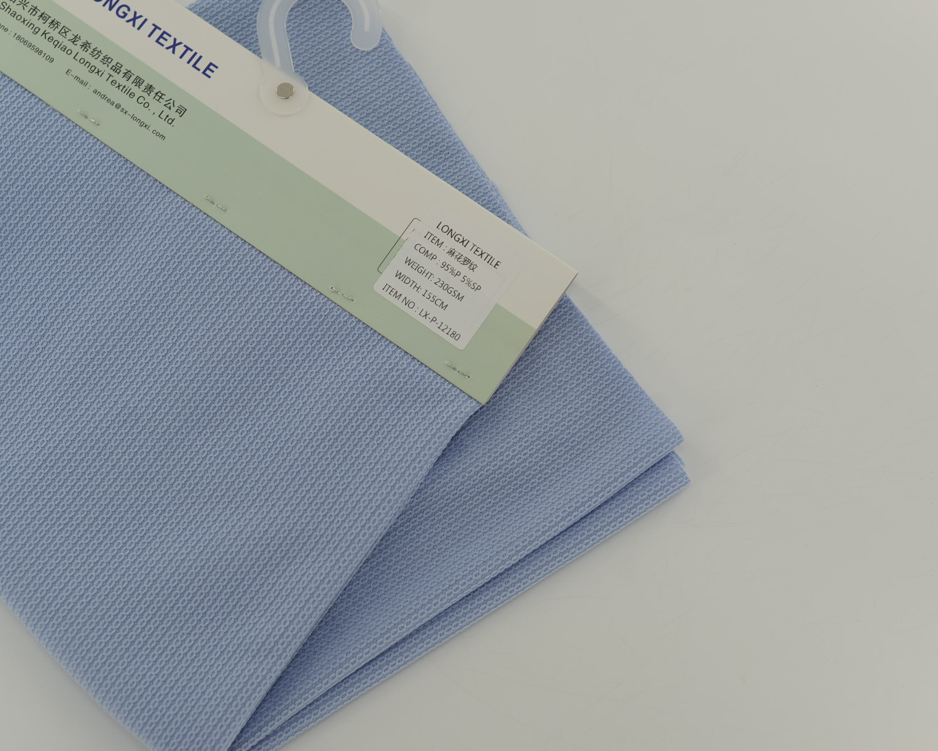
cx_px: 415
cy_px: 375
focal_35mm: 57
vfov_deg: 26.7
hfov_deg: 33.0
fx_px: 1583
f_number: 3.5
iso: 100
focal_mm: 50
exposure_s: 1/320
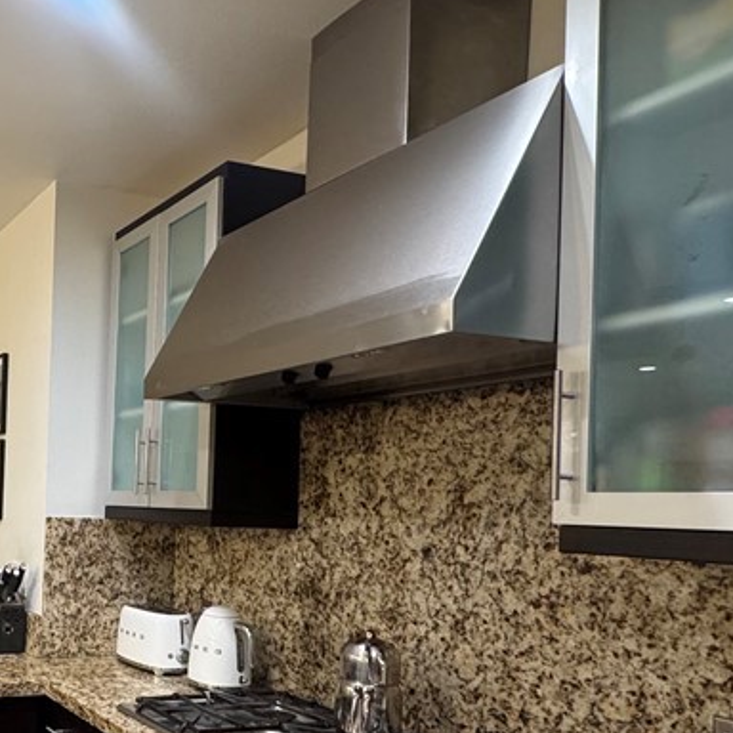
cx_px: -46
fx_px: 791
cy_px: 498
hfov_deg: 41.3
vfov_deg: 48.8
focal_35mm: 33
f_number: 2.2
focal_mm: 2.22
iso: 400
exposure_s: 1/60
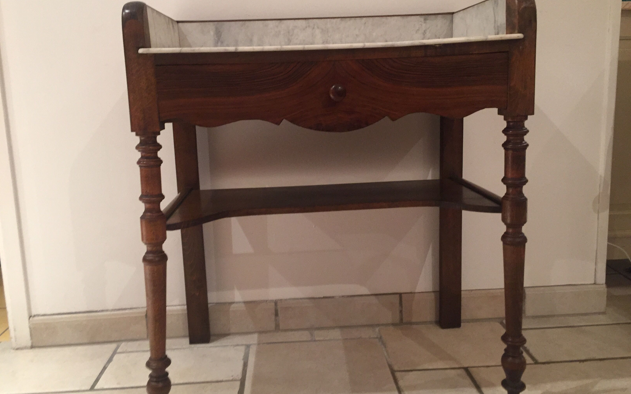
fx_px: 533
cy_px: 180
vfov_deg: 40.6
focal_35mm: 31
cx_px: 313
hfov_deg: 61.2
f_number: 2.2
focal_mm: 4.15
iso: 250
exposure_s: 1/17
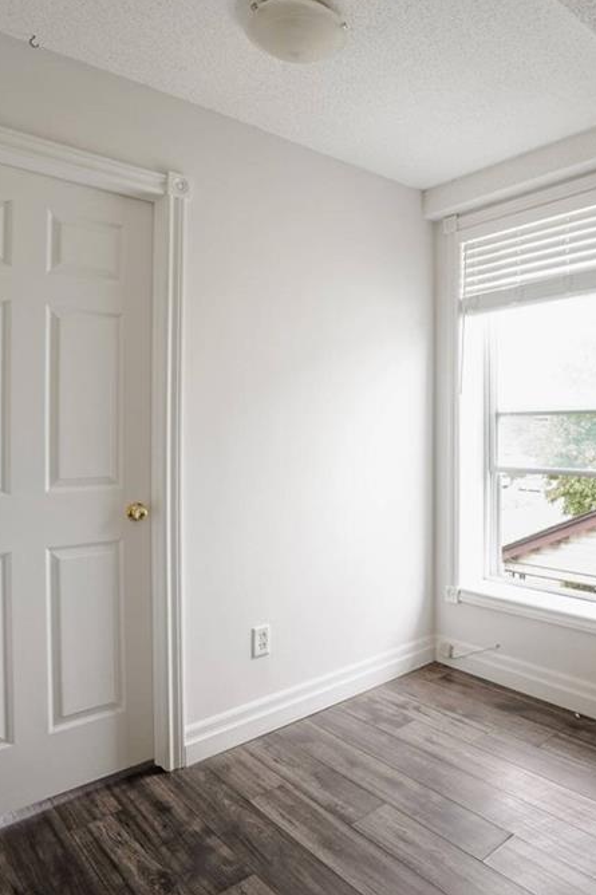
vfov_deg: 76.1
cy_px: 442
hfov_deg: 53.5
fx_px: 571
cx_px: 419
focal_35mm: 23
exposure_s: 1/25
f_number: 7.1
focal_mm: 10
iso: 250
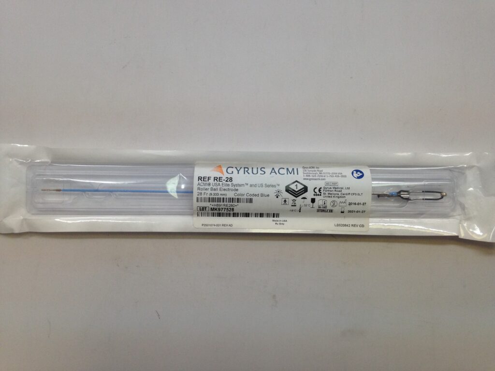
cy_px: 186
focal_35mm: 33
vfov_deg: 42.9
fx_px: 472
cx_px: 248
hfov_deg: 55.4
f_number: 2.4
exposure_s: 1/120
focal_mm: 4.12
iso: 80
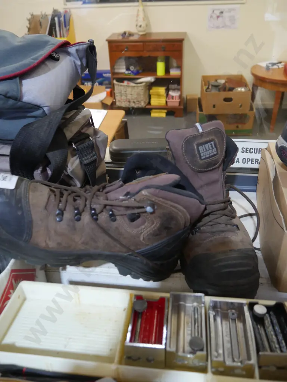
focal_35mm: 30
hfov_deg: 46.8
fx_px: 331
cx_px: 144
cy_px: 191
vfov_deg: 59.9
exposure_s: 1/60
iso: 1000
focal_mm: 15
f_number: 3.6
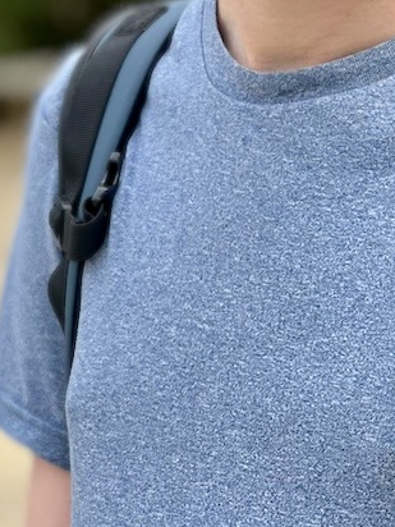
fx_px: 3636
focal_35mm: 239
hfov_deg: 6.2
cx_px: 304
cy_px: -162
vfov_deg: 8.2
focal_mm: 9
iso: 25
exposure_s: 1/166
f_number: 2.8
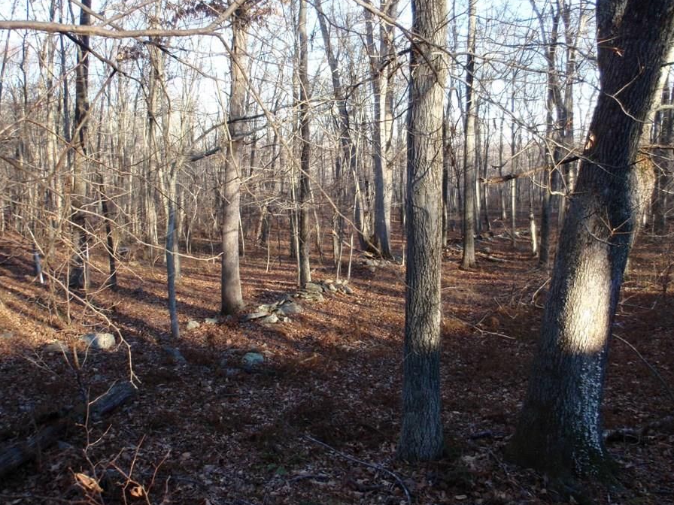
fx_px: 623
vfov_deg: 44.2
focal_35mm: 32
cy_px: 243
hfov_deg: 56.8
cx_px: 311
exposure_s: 1/80
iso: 64
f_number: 3.2
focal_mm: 5
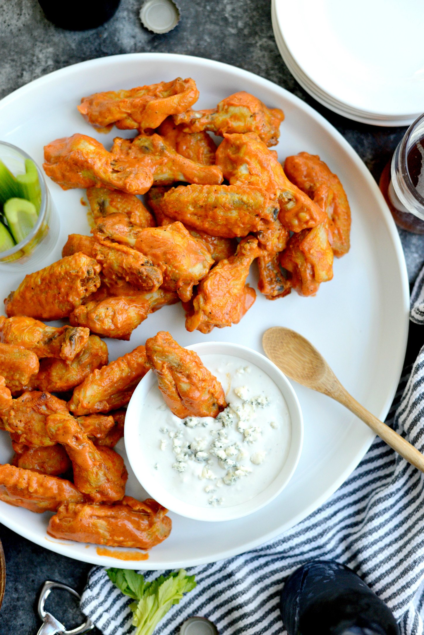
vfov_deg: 39.6
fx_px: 883
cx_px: 212
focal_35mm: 50
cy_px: 318
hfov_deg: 27.0
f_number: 3.2
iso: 2200
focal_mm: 50
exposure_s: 1/1250
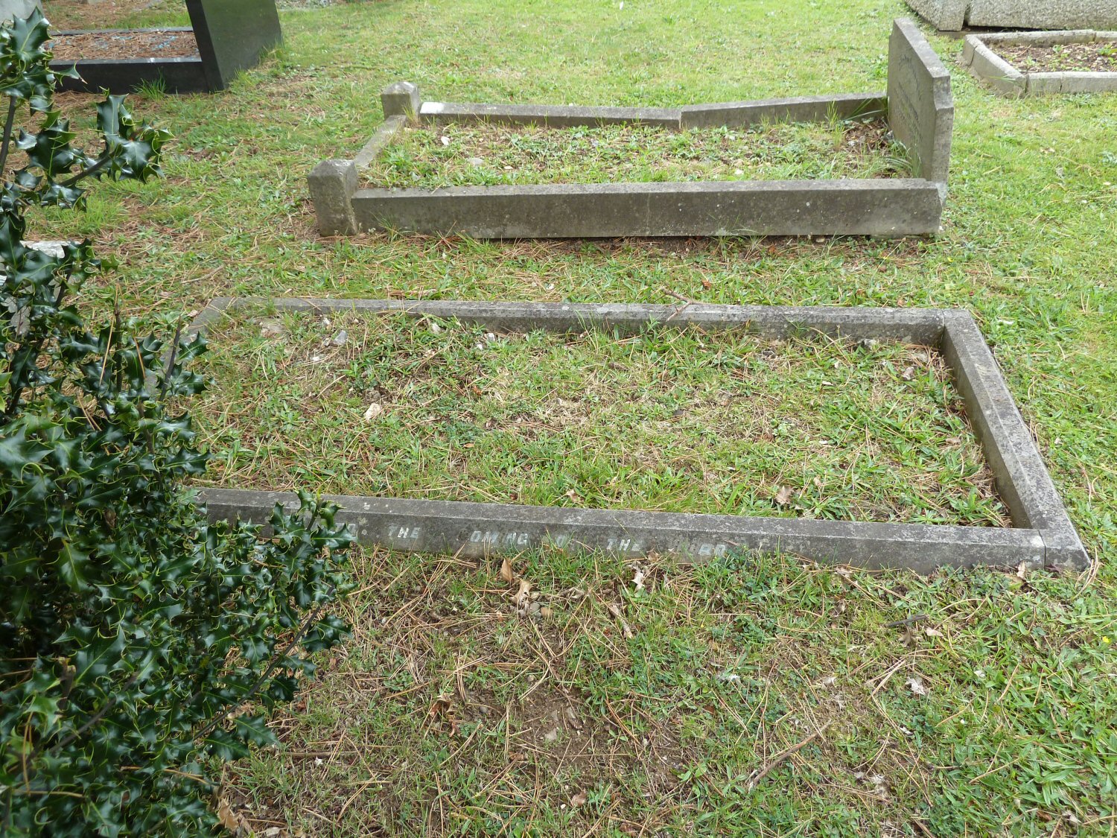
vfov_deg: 54.9
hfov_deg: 69.4
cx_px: 558
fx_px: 807
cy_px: 419
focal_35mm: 25
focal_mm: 4.1
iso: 80
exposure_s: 1/60
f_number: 3.3
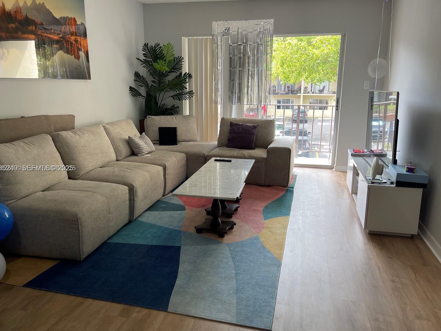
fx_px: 344
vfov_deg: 51.4
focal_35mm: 27
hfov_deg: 65.3
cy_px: 169
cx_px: 219
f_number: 1.6
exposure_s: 1/120
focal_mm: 5.1
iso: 64
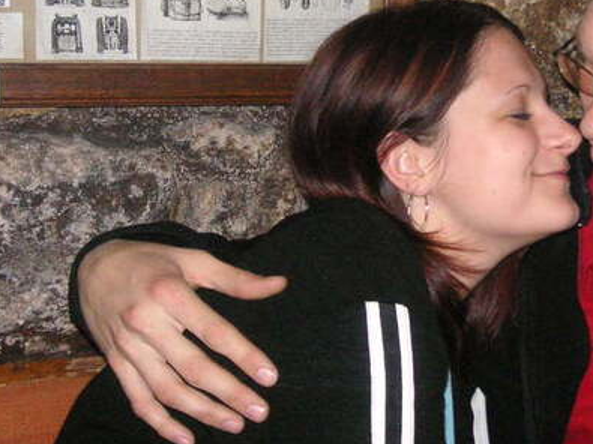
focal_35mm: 75
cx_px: 402
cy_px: 117
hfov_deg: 25.8
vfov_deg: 19.5
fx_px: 1284
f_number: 2.8
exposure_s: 1/45
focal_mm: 6.1
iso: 160
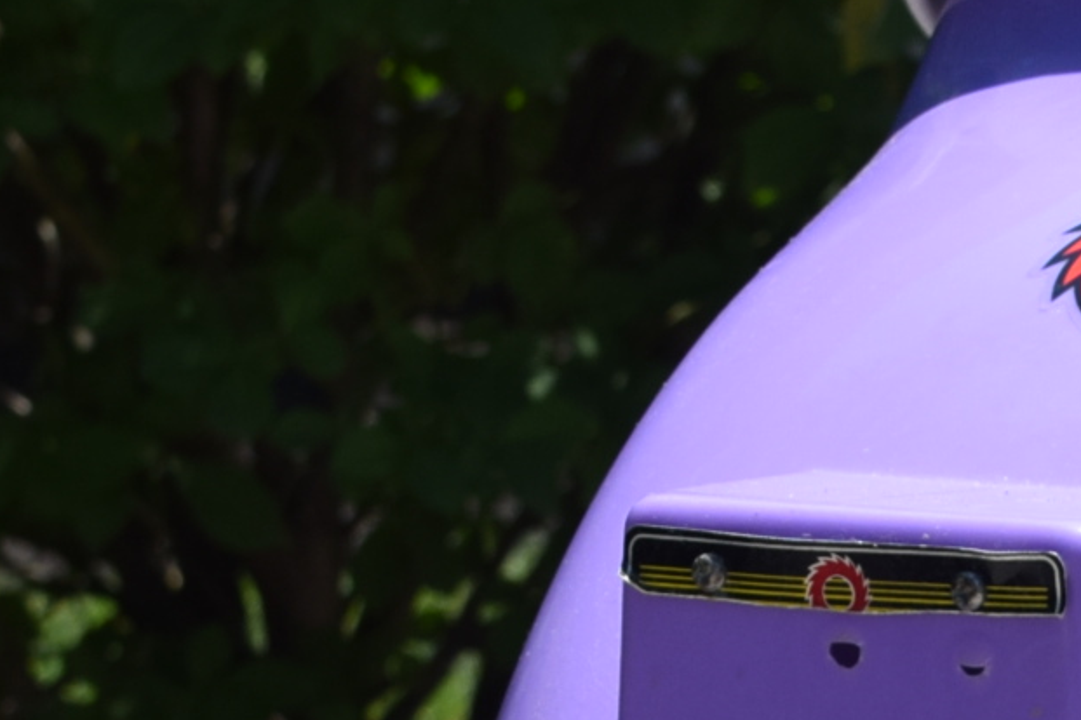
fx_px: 6516
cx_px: 1718
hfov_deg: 9.2
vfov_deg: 6.1
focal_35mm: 217
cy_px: 1631
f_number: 9
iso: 200
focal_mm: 30
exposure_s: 1/320
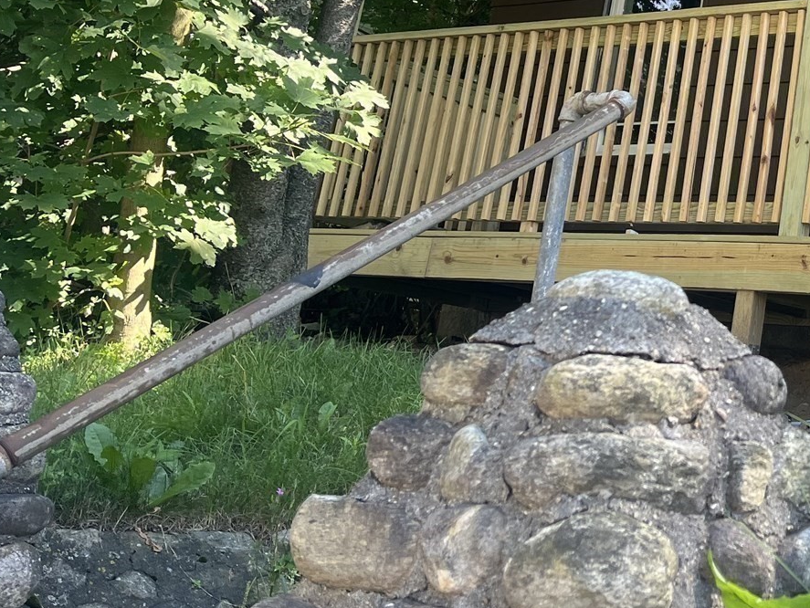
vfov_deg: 23.0
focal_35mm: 60
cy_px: -53
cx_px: 908
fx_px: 1405
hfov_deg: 28.9
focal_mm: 5.1
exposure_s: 1/296
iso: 50
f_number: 1.6
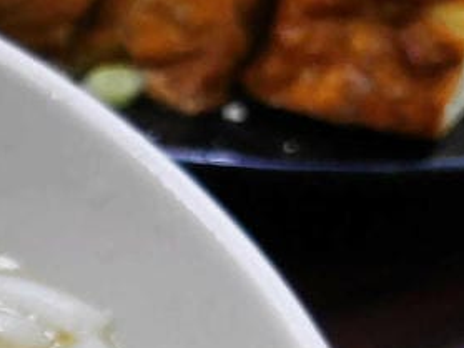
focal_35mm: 116
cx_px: -499
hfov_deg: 14.0
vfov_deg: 11.7
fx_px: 1554
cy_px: 641
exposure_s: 1/60
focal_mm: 3.95
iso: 125
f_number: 1.6
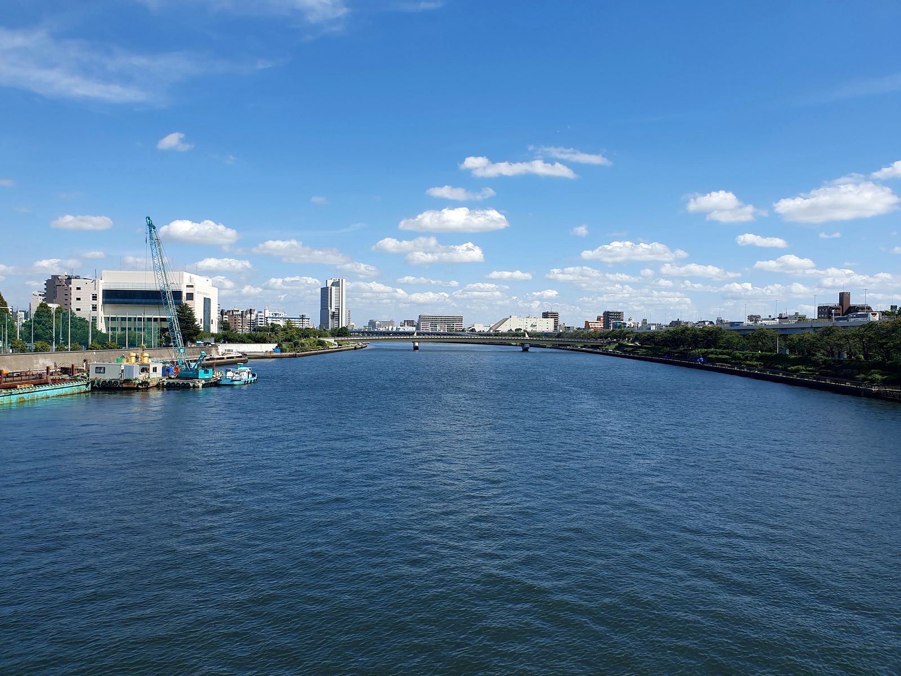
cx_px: 450
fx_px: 677
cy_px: 338
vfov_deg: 53.1
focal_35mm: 26
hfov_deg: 67.3
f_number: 2.4
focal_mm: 4.32
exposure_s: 1/2500
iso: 50
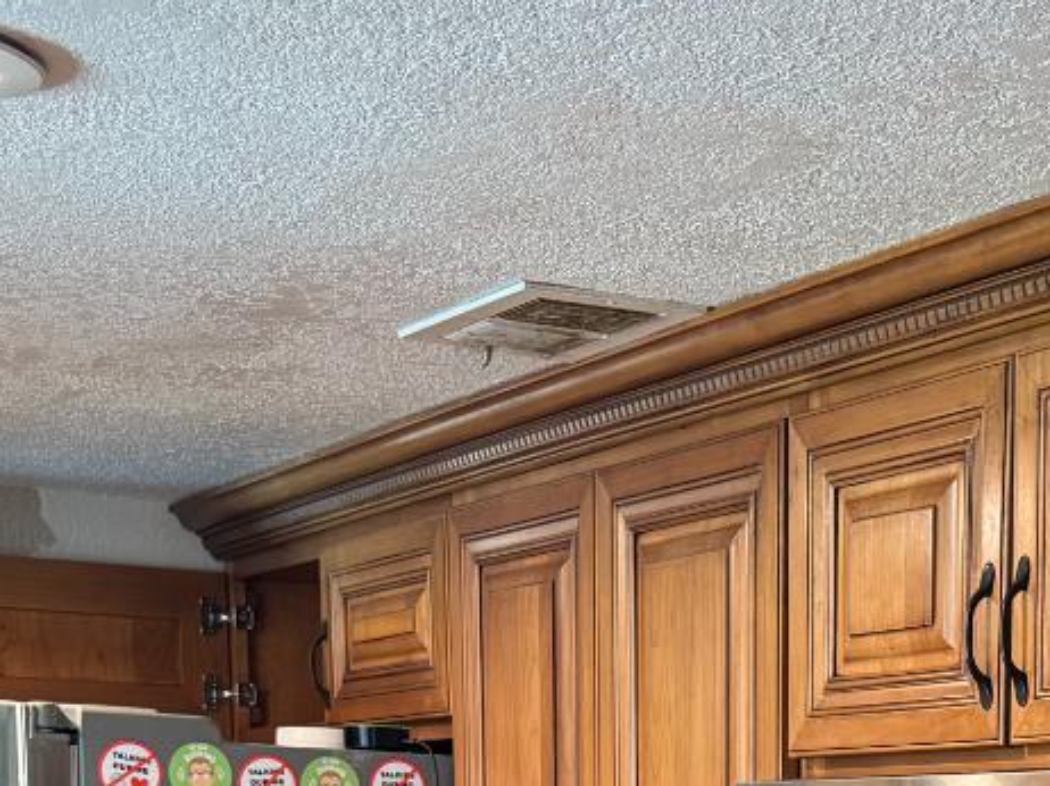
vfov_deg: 16.8
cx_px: 939
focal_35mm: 78
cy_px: 1253
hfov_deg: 24.3
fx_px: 2365
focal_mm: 6.76
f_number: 1.78
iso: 320
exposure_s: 1/60
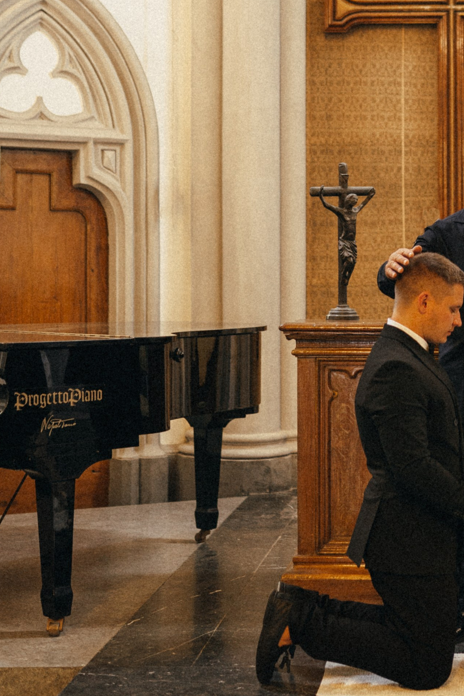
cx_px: 488
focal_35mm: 75
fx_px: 1450
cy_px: 65
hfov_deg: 17.7
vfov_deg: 26.1
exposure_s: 1/125
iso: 800
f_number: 1.8
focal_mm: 35
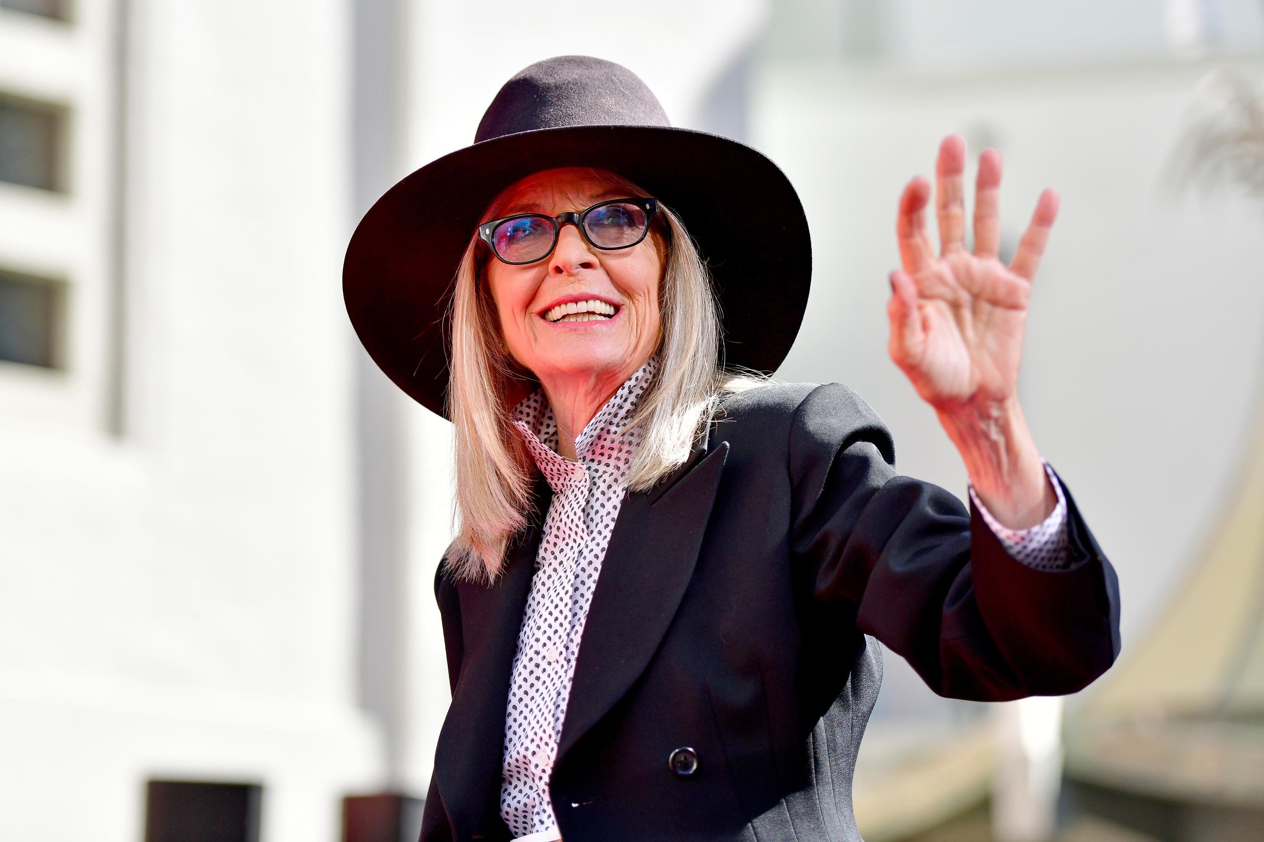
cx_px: 632
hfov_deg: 18.6
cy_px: 421
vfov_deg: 12.5
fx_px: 3862
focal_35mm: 110
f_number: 2.8
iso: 360
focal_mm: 110
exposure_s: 1/2000
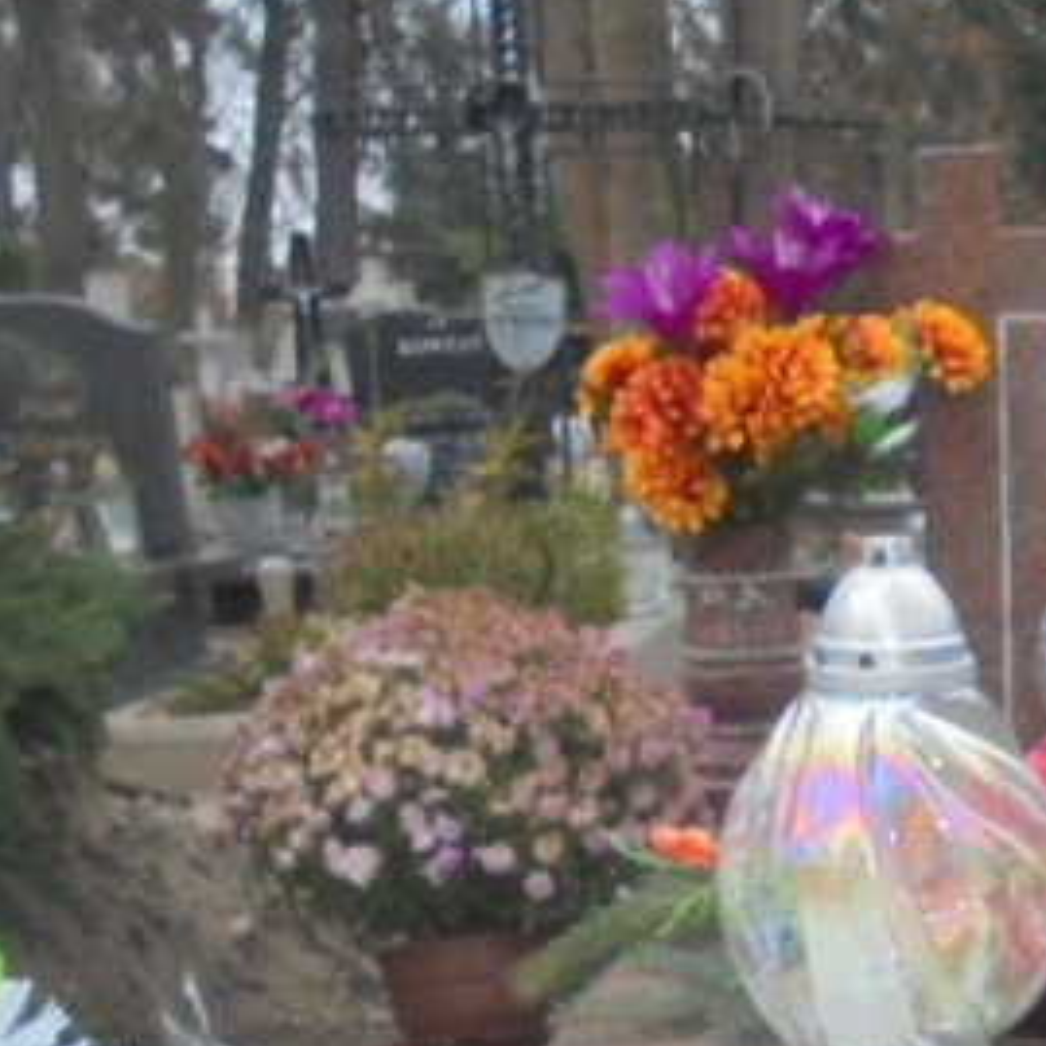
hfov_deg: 26.3
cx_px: 1108
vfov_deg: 27.3
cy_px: 910
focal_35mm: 61
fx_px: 2085
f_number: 3.7
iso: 400
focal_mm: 5.3
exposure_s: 1/25
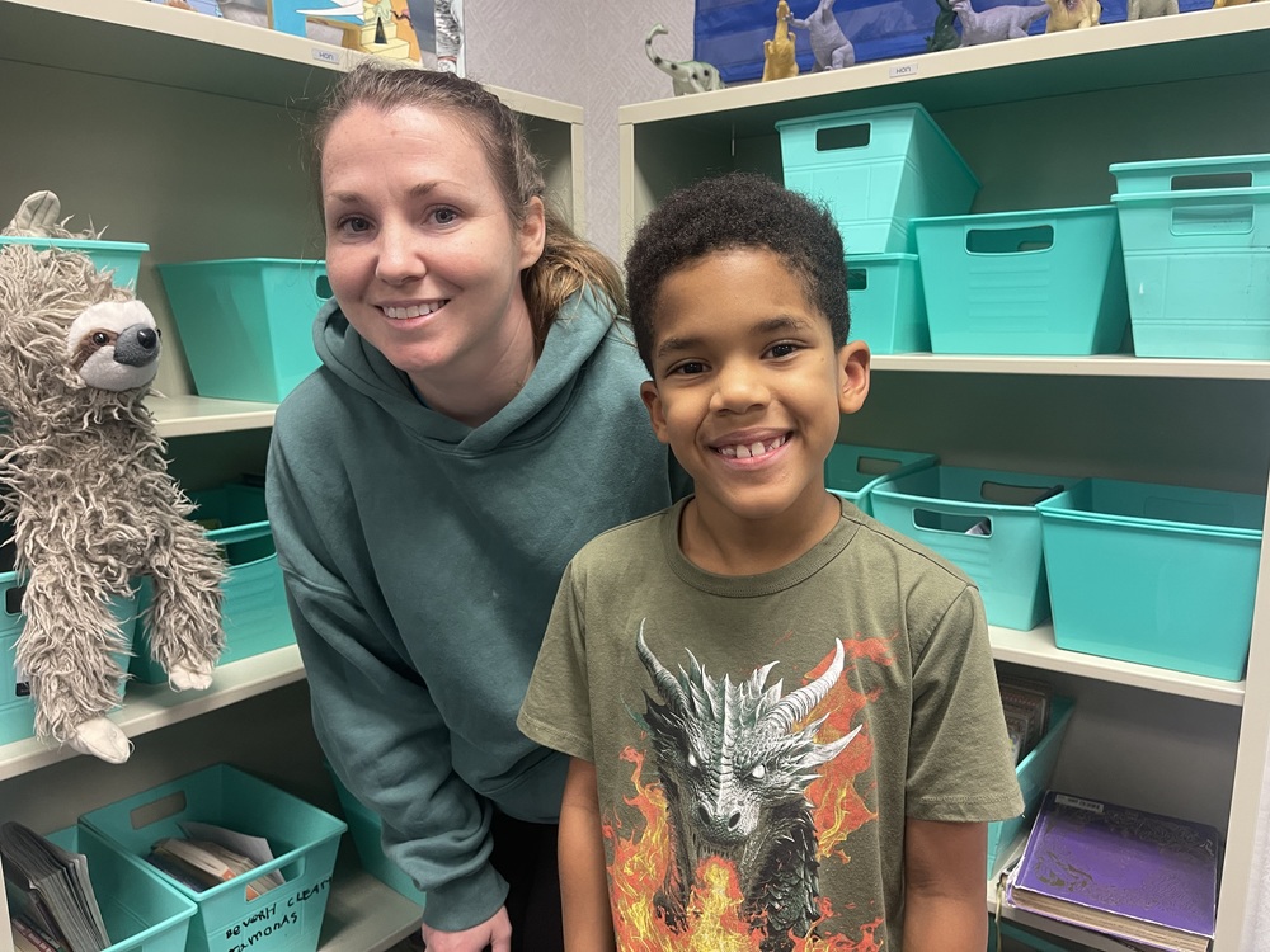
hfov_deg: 69.4
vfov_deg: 54.9
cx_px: 635
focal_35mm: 25
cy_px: 476
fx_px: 917
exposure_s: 1/60
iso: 200
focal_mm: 5.1
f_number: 1.6
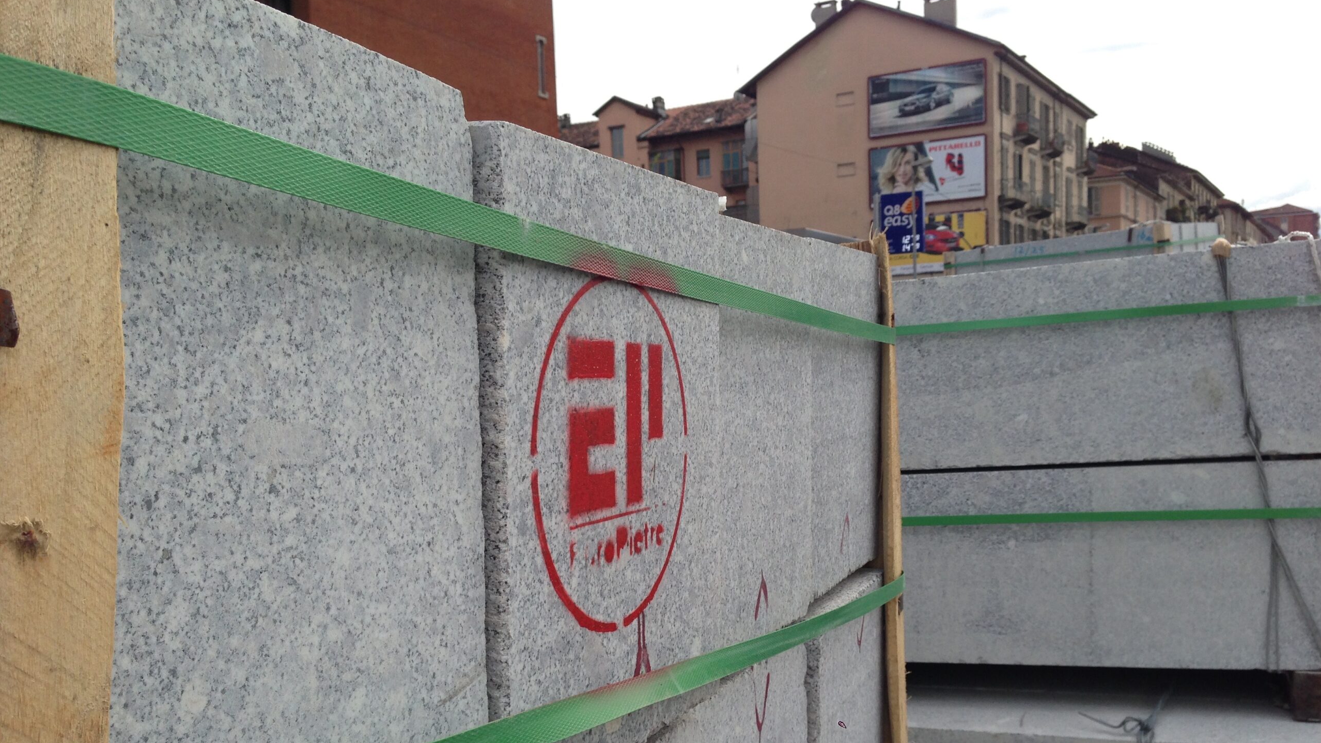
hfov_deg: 55.3
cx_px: 660
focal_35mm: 36
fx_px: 1261
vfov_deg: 32.7
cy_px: 455
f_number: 2.4
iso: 50
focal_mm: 4.12
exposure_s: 1/919
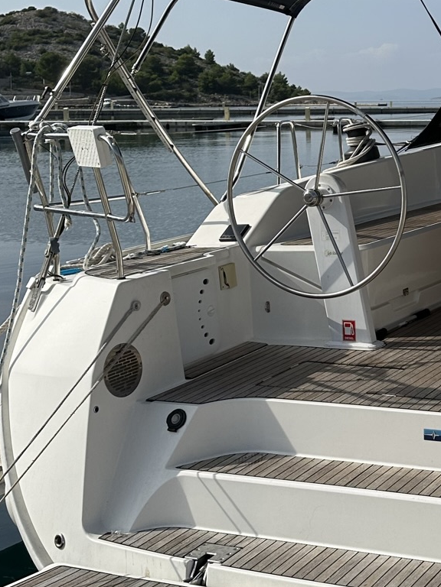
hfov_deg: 21.7
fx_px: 1087
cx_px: 492
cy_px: 193
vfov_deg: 30.0
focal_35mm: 64
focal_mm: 6.86
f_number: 1.78
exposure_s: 1/8929
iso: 80
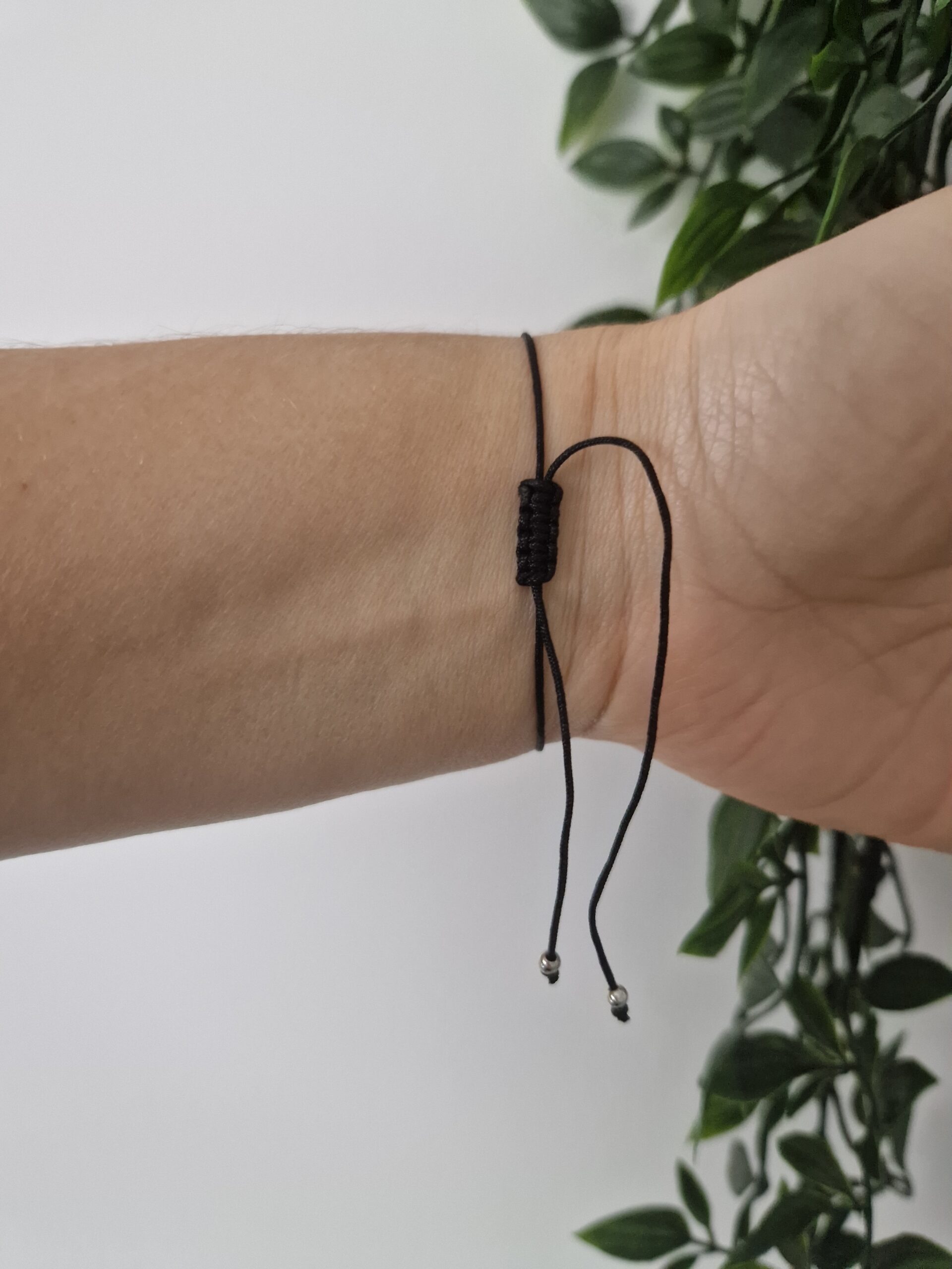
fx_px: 843
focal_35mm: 23
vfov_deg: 73.9
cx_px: 476
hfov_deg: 58.9
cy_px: 634
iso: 64
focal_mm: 5.4
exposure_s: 1/100
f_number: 1.8
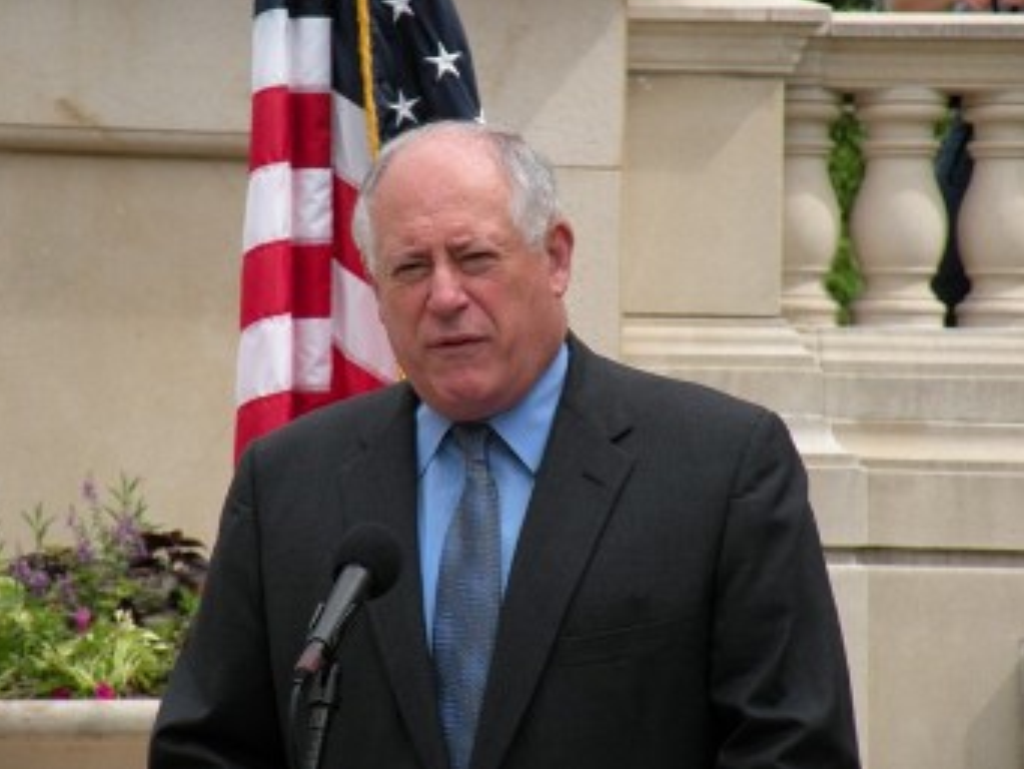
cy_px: 360
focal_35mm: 261
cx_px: 482
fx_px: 7724
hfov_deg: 7.6
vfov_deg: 5.7
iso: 64
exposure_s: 1/198
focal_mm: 43.1
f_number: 5
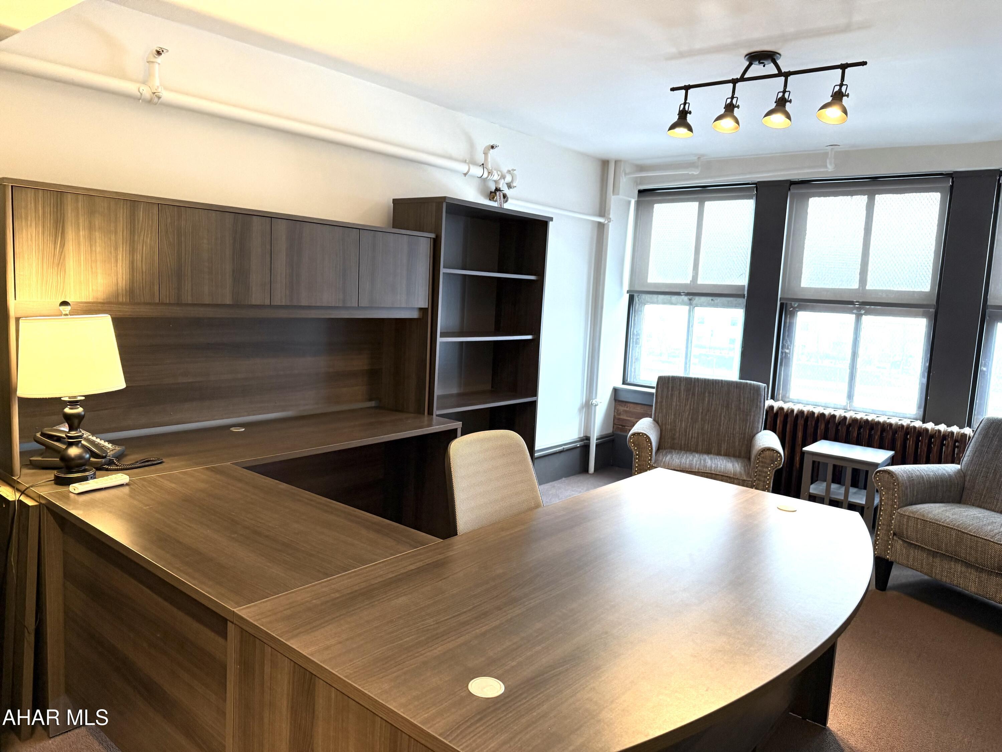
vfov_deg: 56.8
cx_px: 501
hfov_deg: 71.6
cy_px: 376
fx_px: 695
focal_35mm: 24
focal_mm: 6.76
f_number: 1.78
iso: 200
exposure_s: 1/60
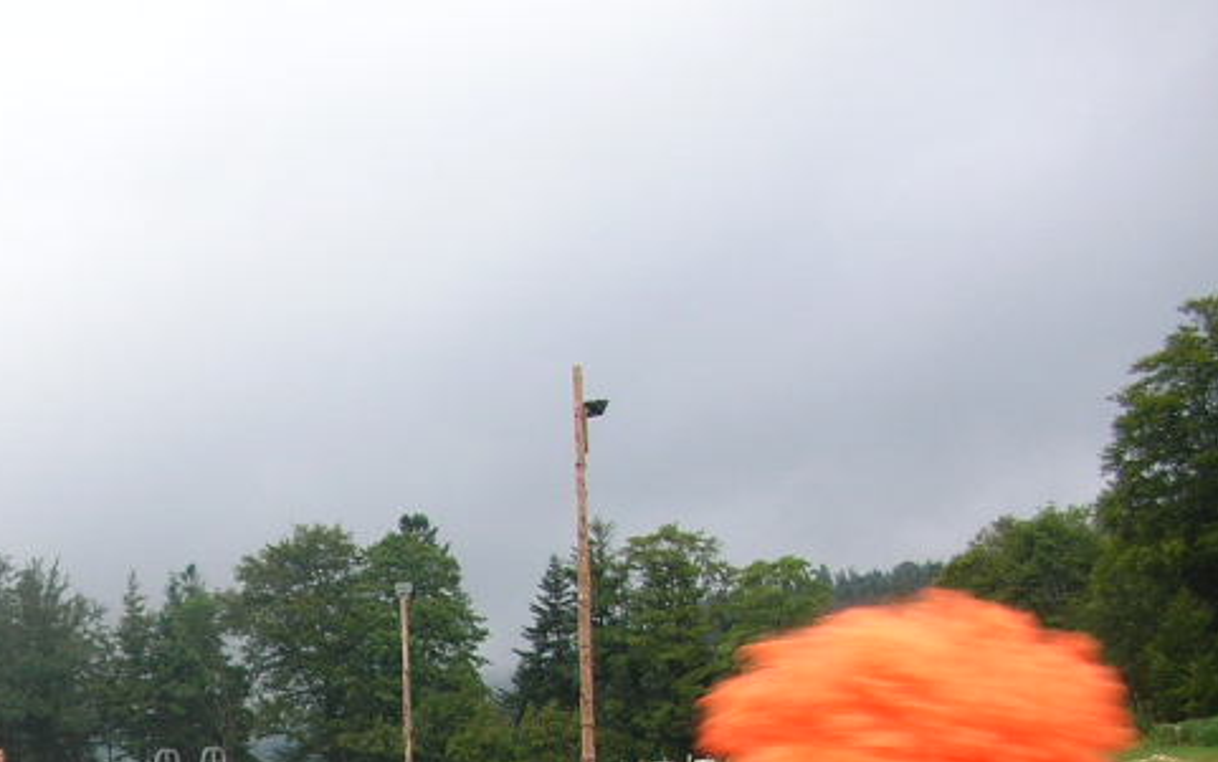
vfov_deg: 15.8
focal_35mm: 79
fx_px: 2623
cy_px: 970
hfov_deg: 25.0
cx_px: 23
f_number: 2.8
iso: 50
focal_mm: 5.8
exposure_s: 1/73.8
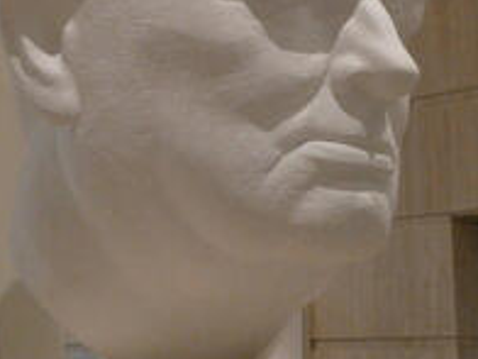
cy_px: 49
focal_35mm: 90
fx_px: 1243
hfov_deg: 21.8
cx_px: 249
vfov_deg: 16.2
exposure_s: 1/80
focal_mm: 7.8
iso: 1000
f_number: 5
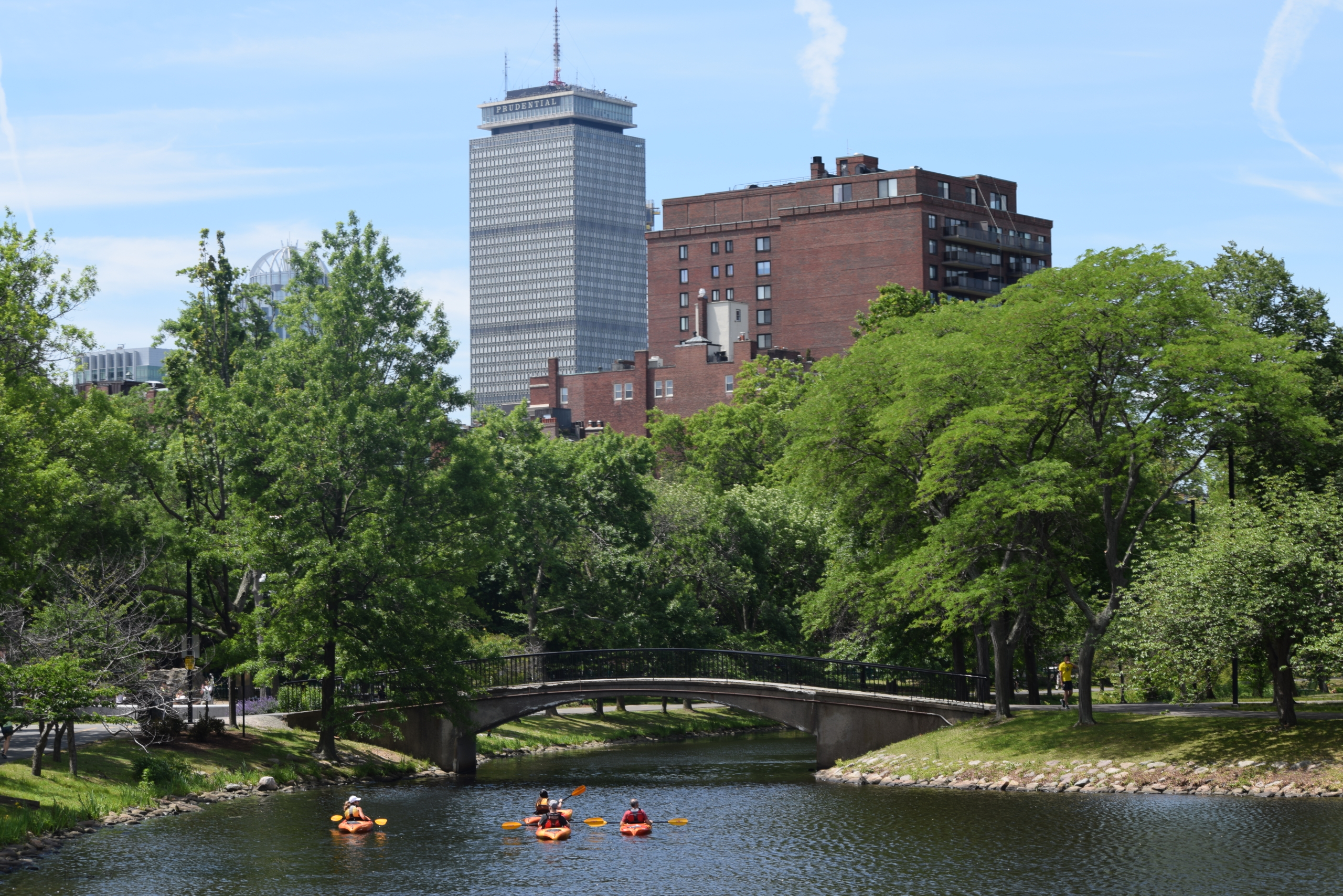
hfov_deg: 24.6
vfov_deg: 16.6
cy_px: 448
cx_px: 672
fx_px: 3078
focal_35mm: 82
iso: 100
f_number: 8
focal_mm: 55
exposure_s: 1/200
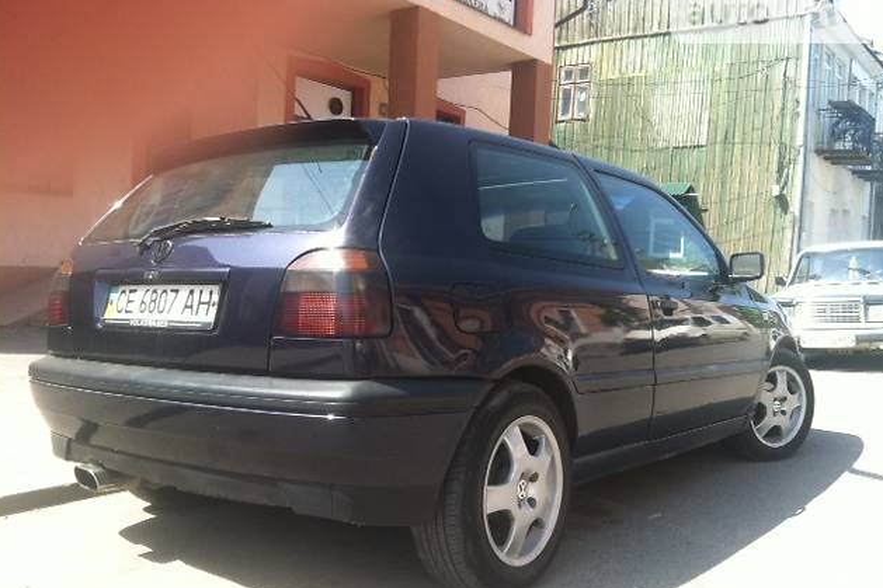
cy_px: 302
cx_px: 444
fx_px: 907
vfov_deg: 35.9
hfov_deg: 51.9
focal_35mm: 37
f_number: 2.8
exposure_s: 1/343
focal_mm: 3.9
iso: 80
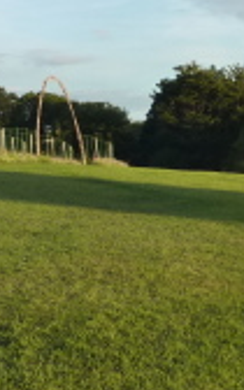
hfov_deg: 16.5
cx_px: 139
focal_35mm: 79
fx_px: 841
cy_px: 150
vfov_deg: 26.1
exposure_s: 1/250
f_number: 4
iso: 125
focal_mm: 4.1
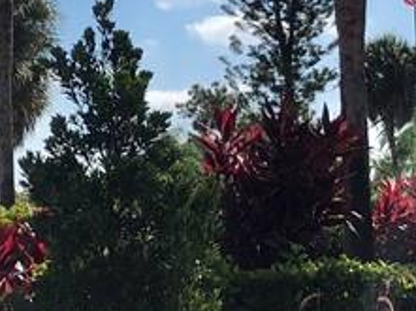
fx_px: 1560
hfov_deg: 15.1
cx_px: 90
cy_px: 30
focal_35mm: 130
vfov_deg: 11.3
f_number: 1.8
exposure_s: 1/3745
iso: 20
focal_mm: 3.99
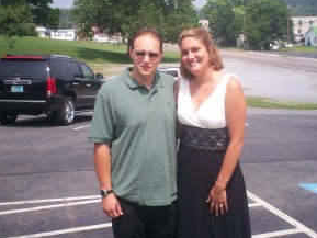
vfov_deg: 26.0
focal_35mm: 56
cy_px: 85
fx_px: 513
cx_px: 174
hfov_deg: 34.3
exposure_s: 1/580
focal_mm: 6
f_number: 4.5
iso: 100
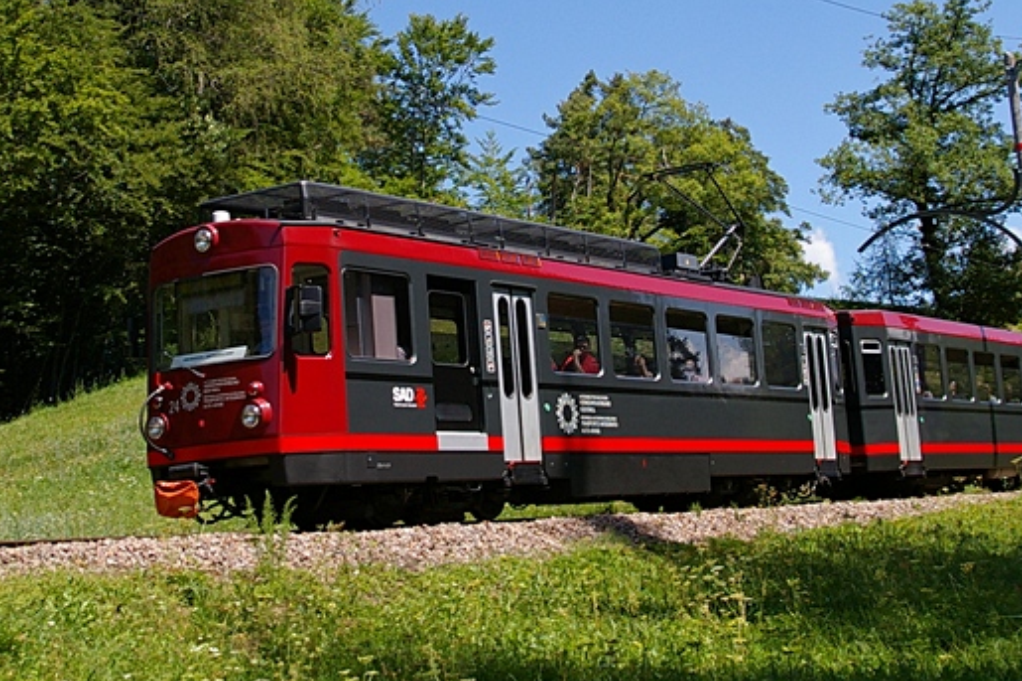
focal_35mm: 67
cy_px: 172
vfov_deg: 20.2
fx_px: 1901
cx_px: 464
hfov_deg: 30.1
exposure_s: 1/640
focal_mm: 23
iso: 200
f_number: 6.3
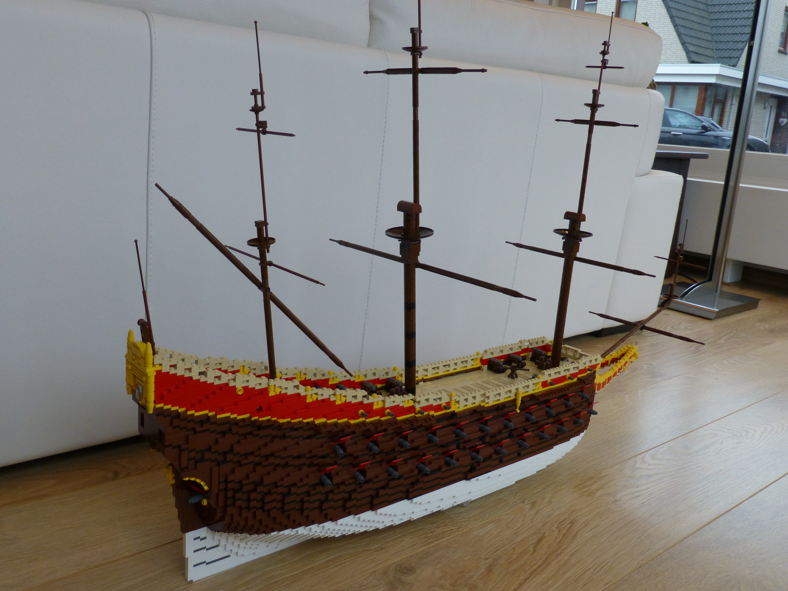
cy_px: 296
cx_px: 394
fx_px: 683
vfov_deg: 46.8
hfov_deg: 60.0
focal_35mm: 30
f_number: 3.6
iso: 200
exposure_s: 1/60
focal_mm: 5.4
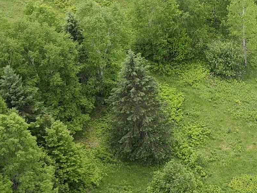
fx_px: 691
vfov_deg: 15.8
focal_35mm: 93
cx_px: 335
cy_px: 33
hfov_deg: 19.4
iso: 100
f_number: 2.8
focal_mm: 4.5
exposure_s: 1/200
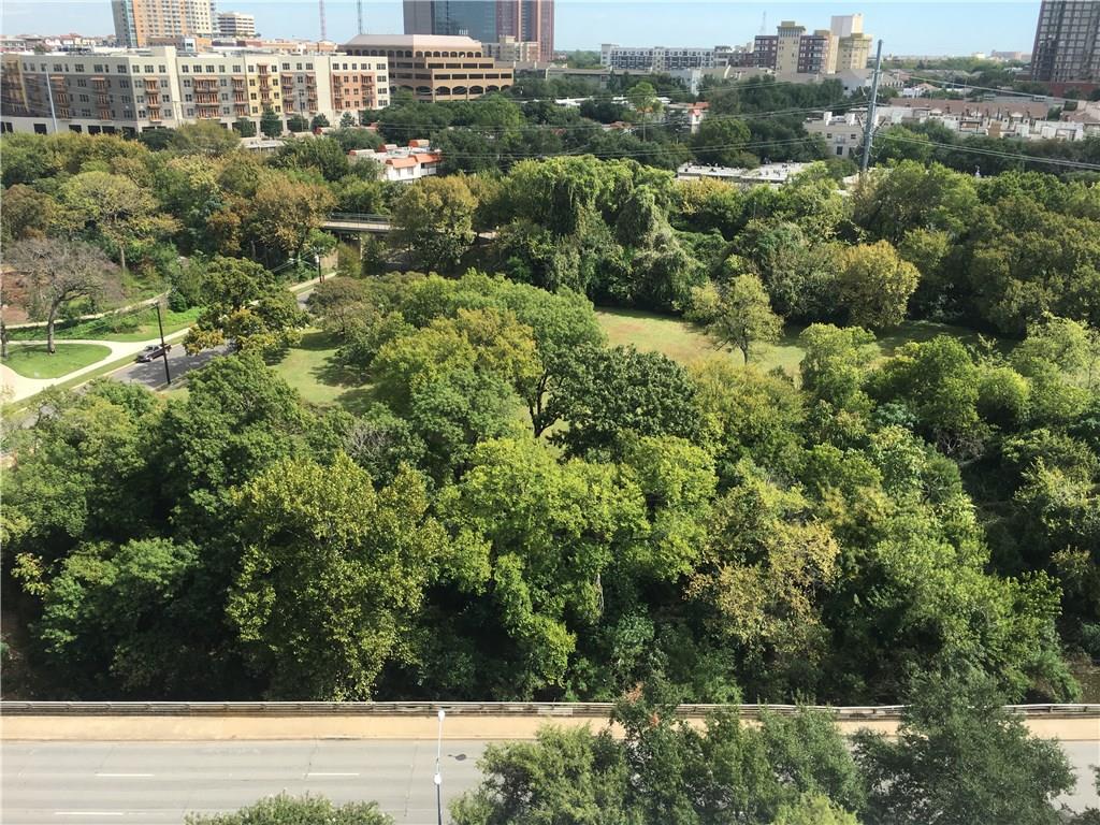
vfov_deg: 48.2
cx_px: 550
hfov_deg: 61.7
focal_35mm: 29
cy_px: 412
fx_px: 922
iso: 25
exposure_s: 1/962
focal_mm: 4.15
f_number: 2.2
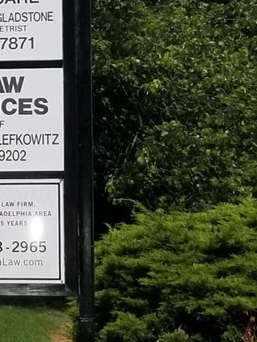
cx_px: -67
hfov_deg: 20.0
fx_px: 673
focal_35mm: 68
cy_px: 52
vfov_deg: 27.8
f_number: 1.7
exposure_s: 1/5747
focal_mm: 4.25
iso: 50
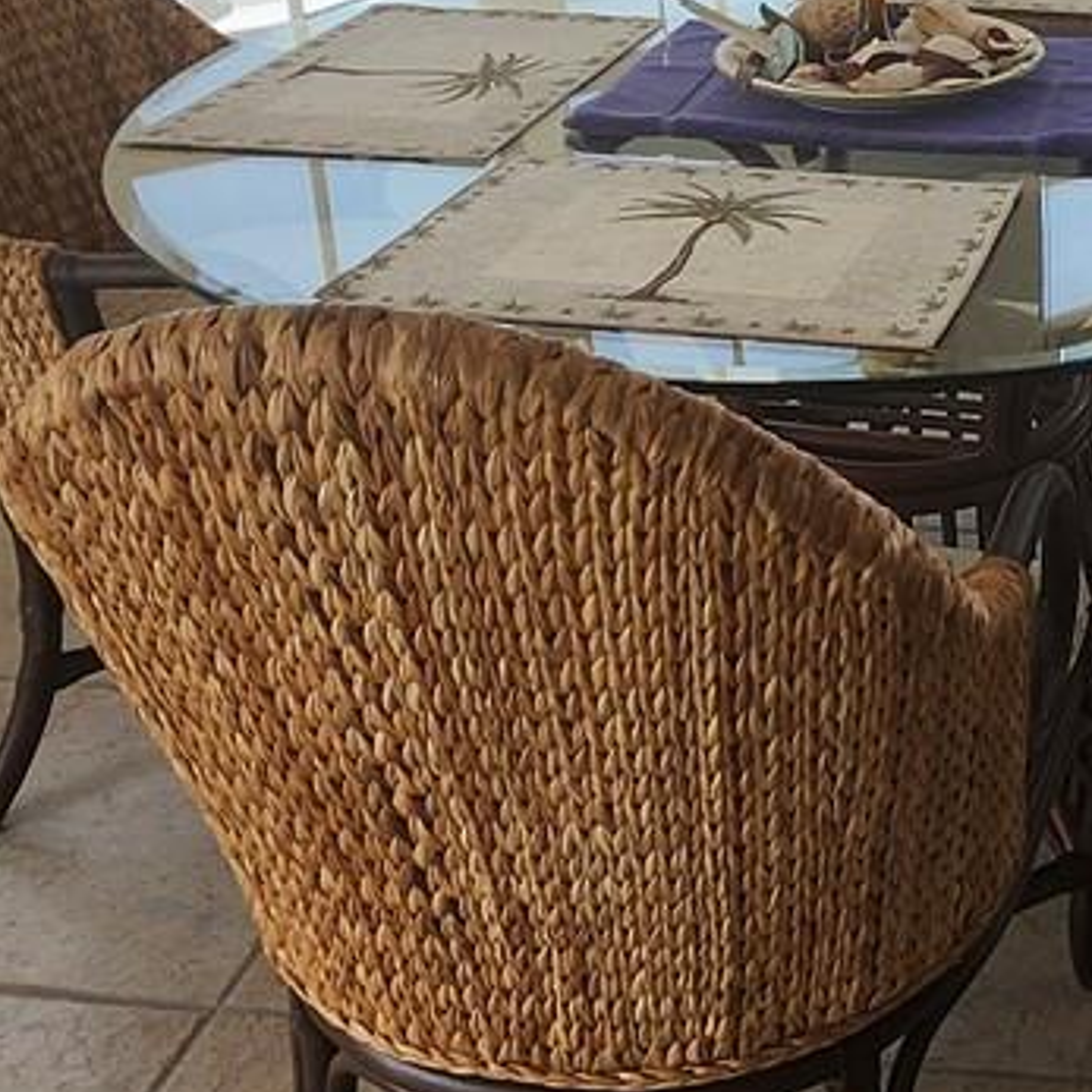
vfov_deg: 31.0
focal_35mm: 53
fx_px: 1892
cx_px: 1199
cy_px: 154
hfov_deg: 29.1
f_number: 2.2
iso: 40
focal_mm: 1.74
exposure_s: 1/168
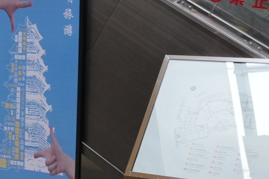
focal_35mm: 122
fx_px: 909
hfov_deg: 14.9
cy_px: 53
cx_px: -203
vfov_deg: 11.3
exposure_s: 1/80
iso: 1600
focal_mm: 30.4
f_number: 4.5
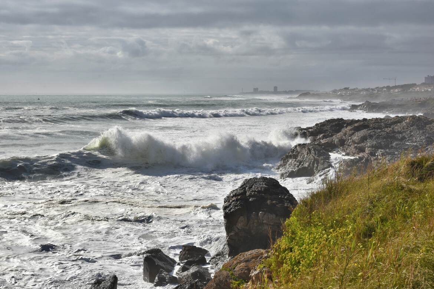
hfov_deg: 38.2
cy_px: 144
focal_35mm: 52
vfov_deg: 26.0
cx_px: 217
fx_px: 627
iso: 250
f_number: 13
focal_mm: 52
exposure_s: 1/640
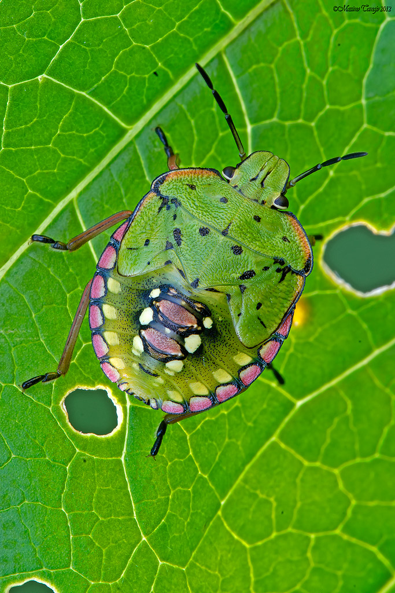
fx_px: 4442
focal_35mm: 270
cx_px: 198
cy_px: 296
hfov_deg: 5.1
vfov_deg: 7.6
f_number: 18
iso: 250
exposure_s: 1/2.5
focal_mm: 180
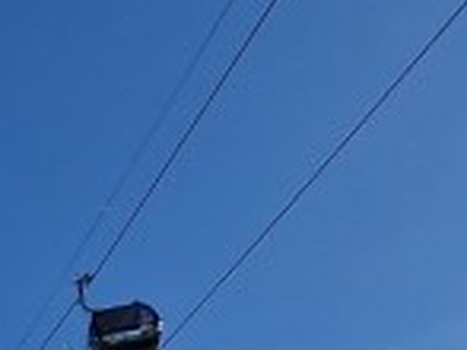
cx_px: -944
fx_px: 2157
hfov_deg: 9.6
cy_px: 729
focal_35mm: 160
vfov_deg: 8.7
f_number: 1.8
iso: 50
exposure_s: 1/3816
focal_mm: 5.4
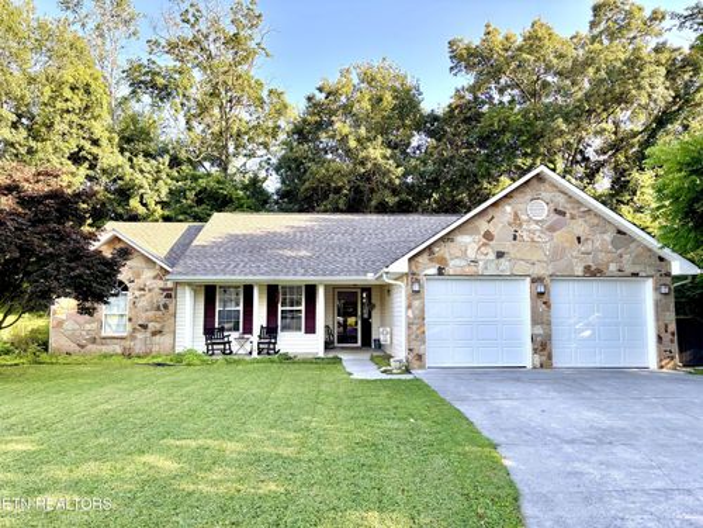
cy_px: 264
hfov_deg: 67.3
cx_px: 352
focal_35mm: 26
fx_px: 528
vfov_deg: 53.1
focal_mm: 5.96
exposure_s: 1/370
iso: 50
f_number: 1.6
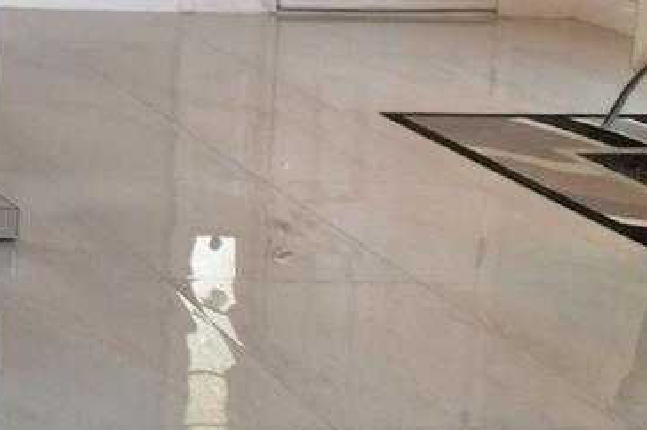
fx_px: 1185
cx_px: -579
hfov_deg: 19.9
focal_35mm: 66
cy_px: -277
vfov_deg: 17.7
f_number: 4.5
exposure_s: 1/125
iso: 400
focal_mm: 10
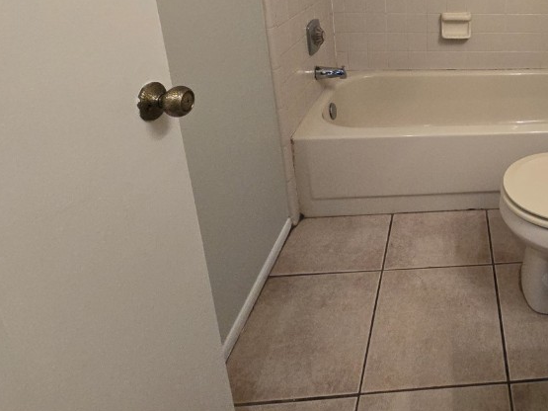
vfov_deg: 50.0
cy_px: 36
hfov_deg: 60.6
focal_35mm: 24
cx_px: 494
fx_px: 380
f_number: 2.2
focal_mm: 2.2
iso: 160
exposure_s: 1/60
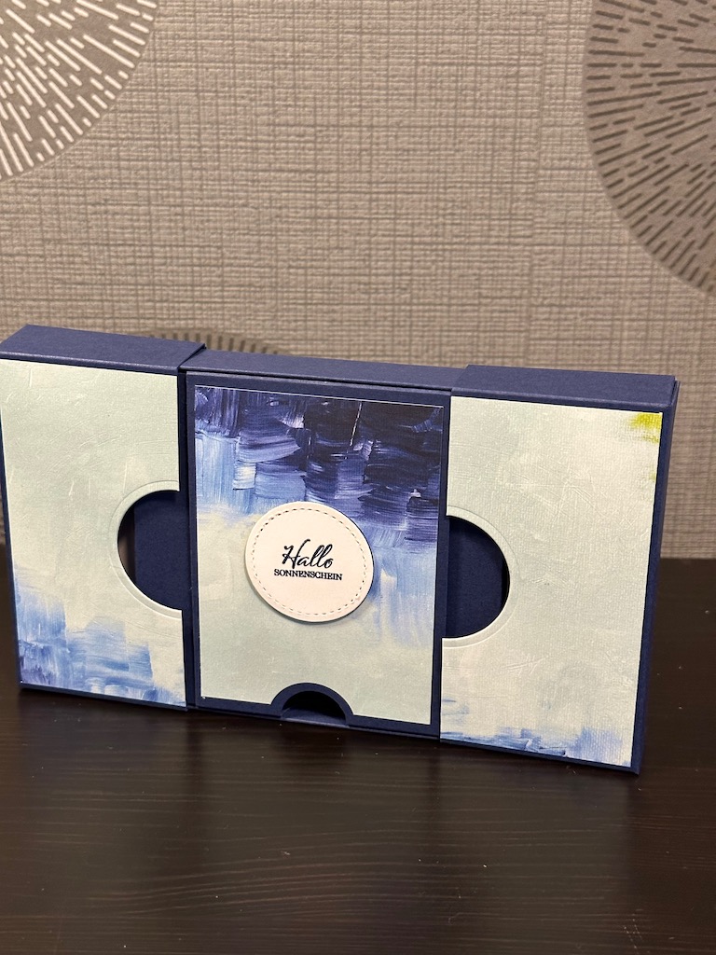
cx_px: 358
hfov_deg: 30.3
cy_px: 478
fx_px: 1324
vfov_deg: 39.7
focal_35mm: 48
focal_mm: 6.86
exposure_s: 1/41
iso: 250
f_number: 1.78
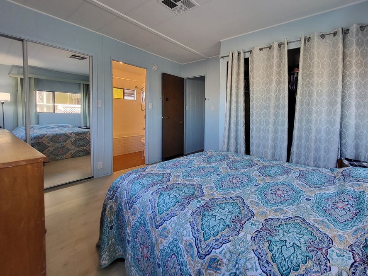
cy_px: 119
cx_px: 202
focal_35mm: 15
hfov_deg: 97.8
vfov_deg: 81.3
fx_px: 160
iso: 100
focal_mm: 1.74
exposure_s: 1/60
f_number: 2.2
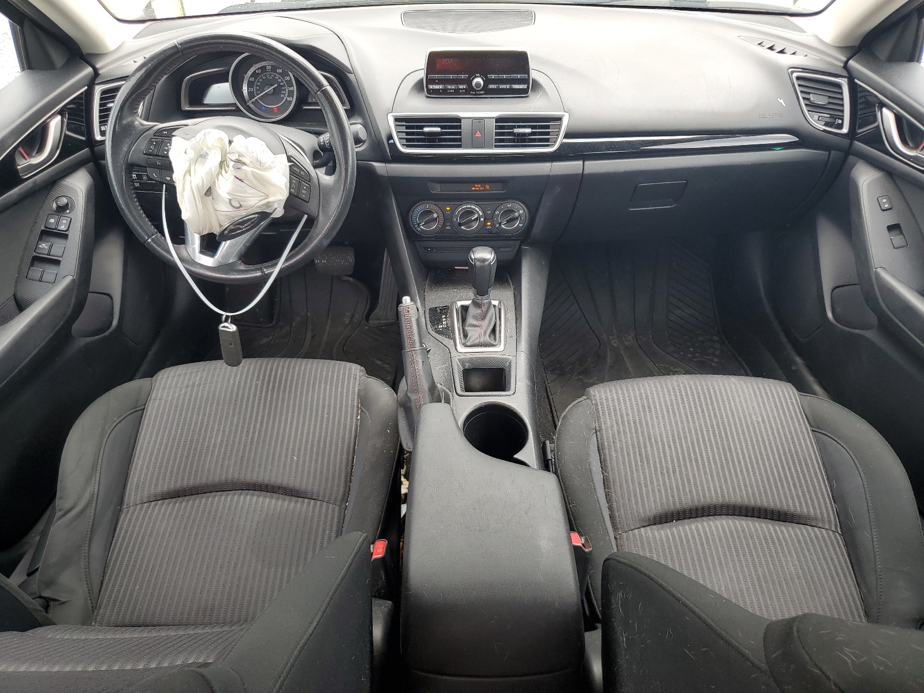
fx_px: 694
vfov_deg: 53.1
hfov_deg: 67.3
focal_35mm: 26
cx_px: 462
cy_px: 346
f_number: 1.5
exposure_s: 1/208
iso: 50
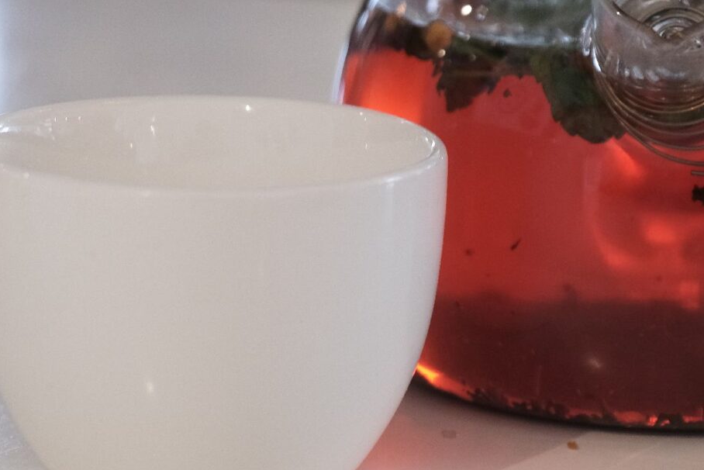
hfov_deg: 13.2
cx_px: 506
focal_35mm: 155
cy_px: 115
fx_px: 3032
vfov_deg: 8.8
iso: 2500
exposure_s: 1/100
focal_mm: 58.9
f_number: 5
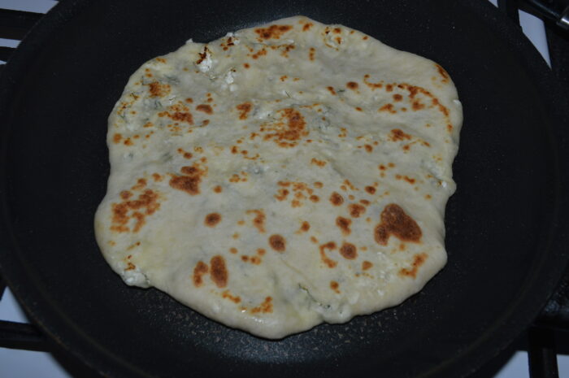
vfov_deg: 36.8
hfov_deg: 53.2
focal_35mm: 36
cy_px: 189
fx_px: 568
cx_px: 284
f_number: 8
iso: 100
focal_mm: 24
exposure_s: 1/60
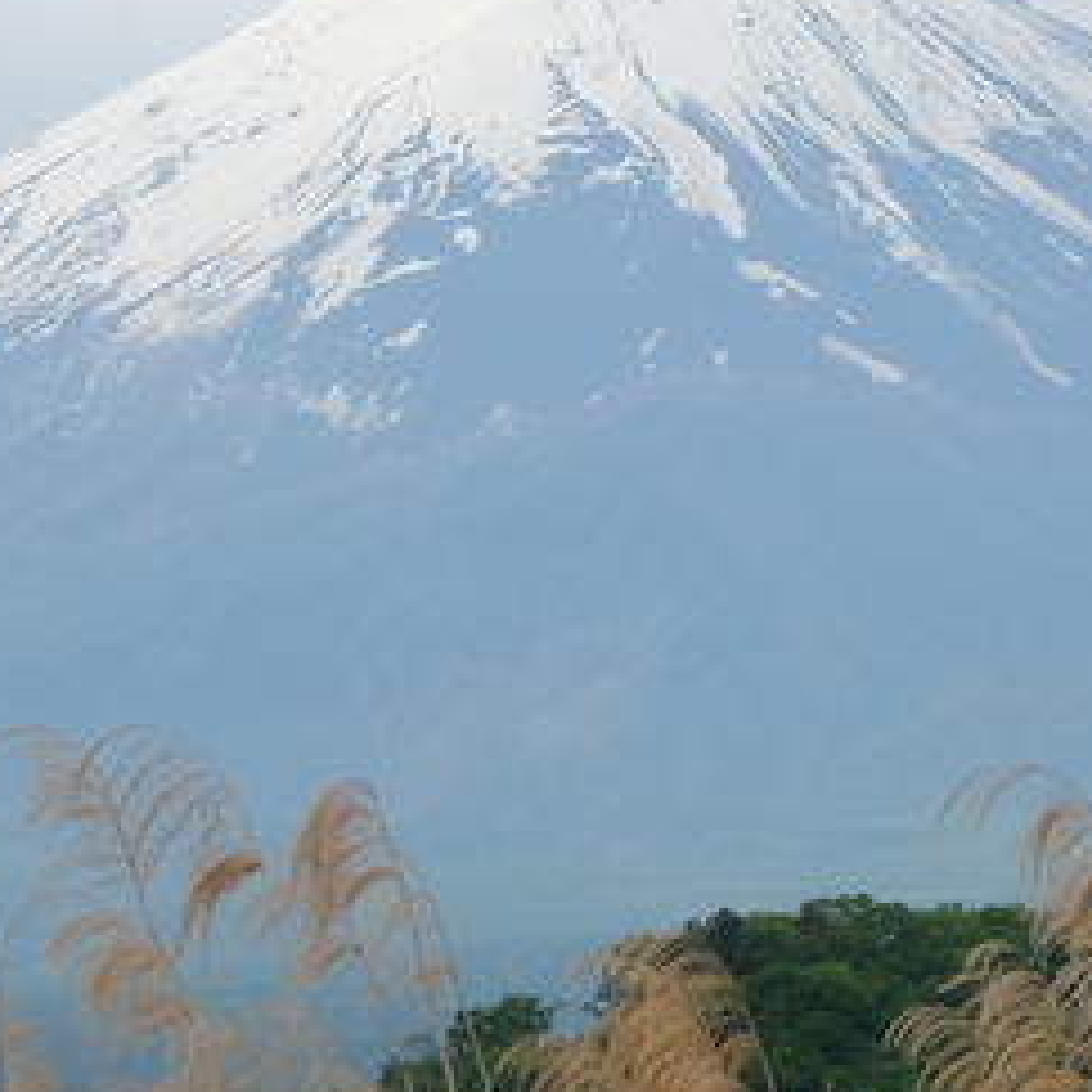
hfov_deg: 7.1
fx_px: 8851
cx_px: 692
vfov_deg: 7.1
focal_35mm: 248
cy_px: 292
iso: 400
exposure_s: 1/420
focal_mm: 39
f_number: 9
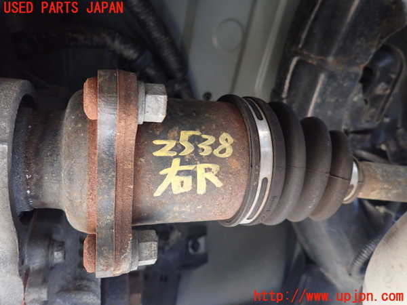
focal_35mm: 25
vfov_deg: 54.9
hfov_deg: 69.4
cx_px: 204
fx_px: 294
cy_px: 152
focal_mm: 4.5
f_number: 2
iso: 800
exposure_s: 1/30
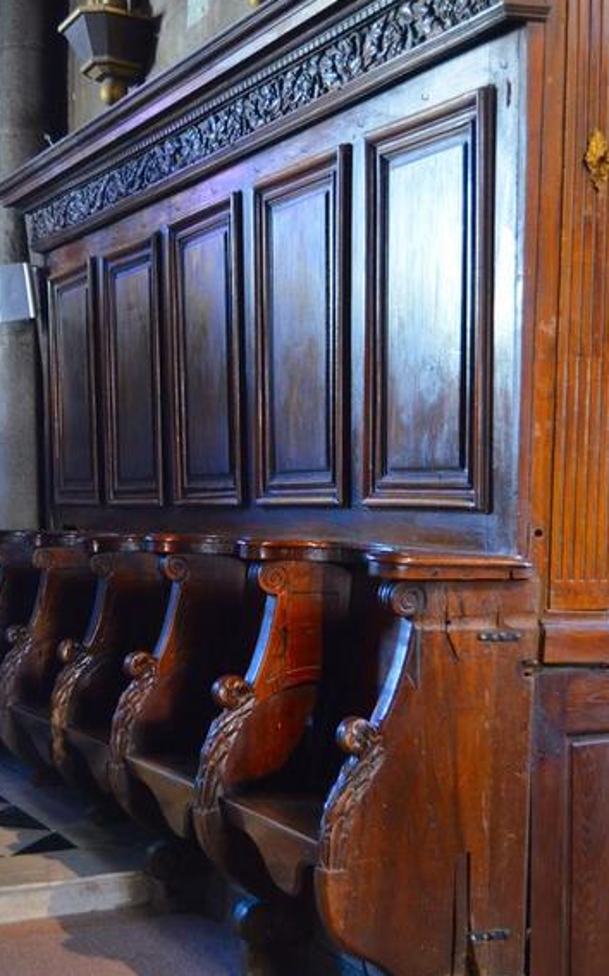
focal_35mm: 57
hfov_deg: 22.9
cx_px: 281
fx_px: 1503
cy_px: 465
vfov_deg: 36.0
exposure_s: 1/8
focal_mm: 35
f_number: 4.5
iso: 3200
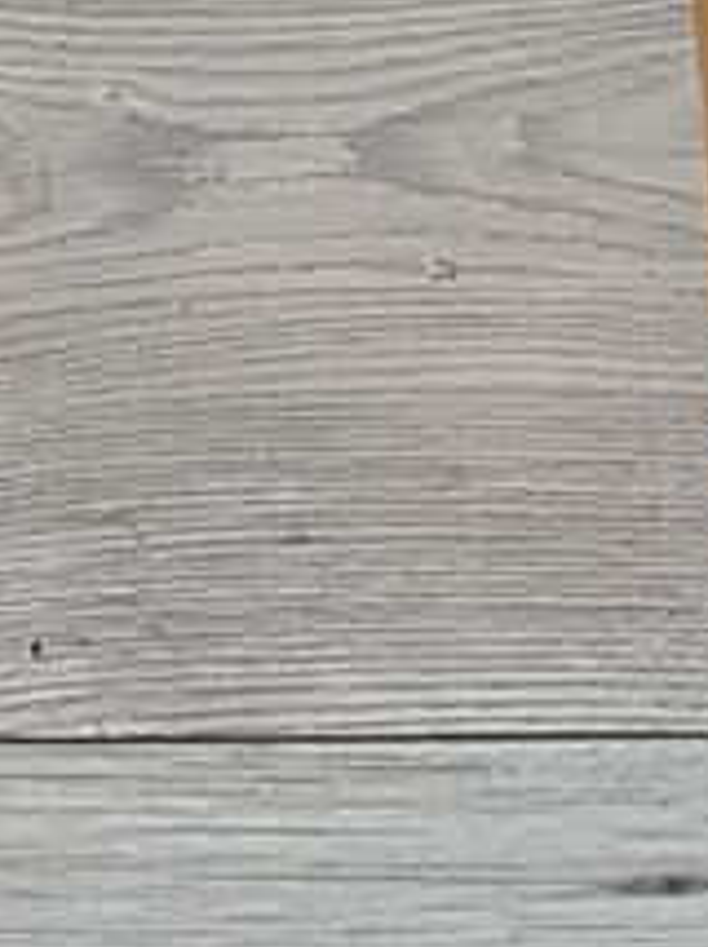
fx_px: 4427
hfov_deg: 8.9
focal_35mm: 162
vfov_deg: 10.0
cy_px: -1617
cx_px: -447
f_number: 1.7
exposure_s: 1/50
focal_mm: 4.2
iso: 100
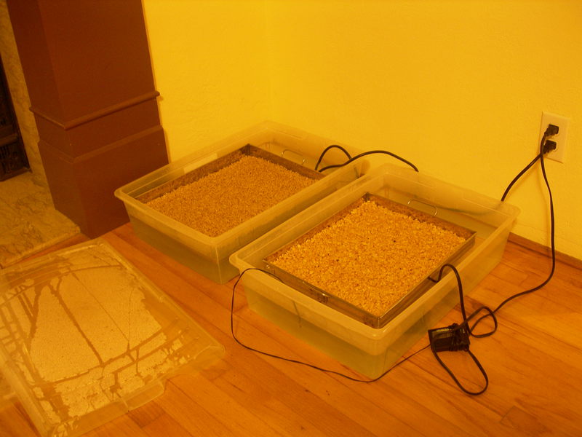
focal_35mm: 38
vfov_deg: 37.7
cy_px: 218
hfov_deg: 49.0
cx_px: 291
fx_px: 639
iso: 169
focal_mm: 7.8
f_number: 2.8
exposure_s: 1/3.6
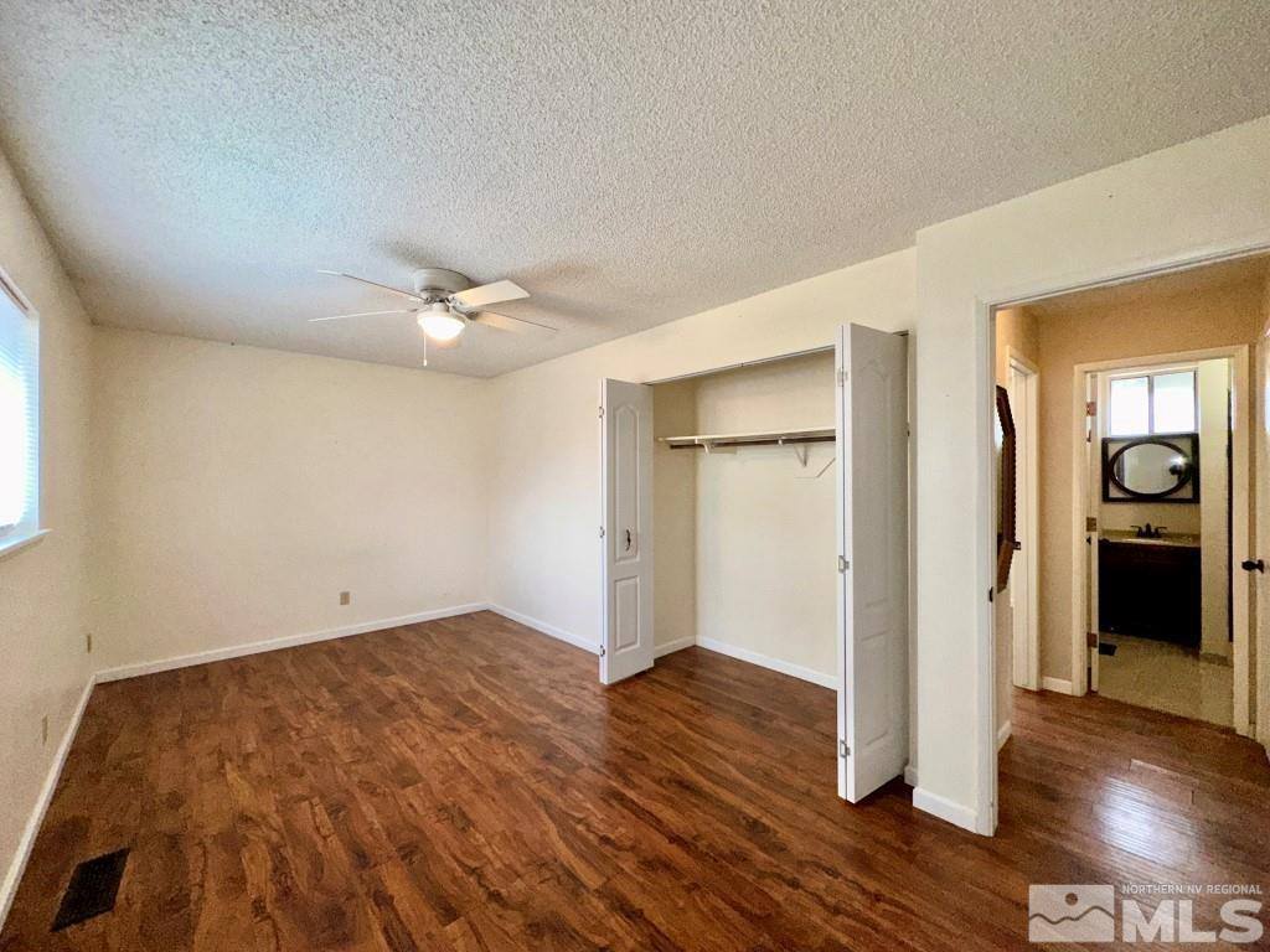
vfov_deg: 85.7
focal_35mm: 14
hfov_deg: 102.1
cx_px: 635
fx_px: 514
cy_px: 476
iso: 125
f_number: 2.2
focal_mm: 2.22
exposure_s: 1/120
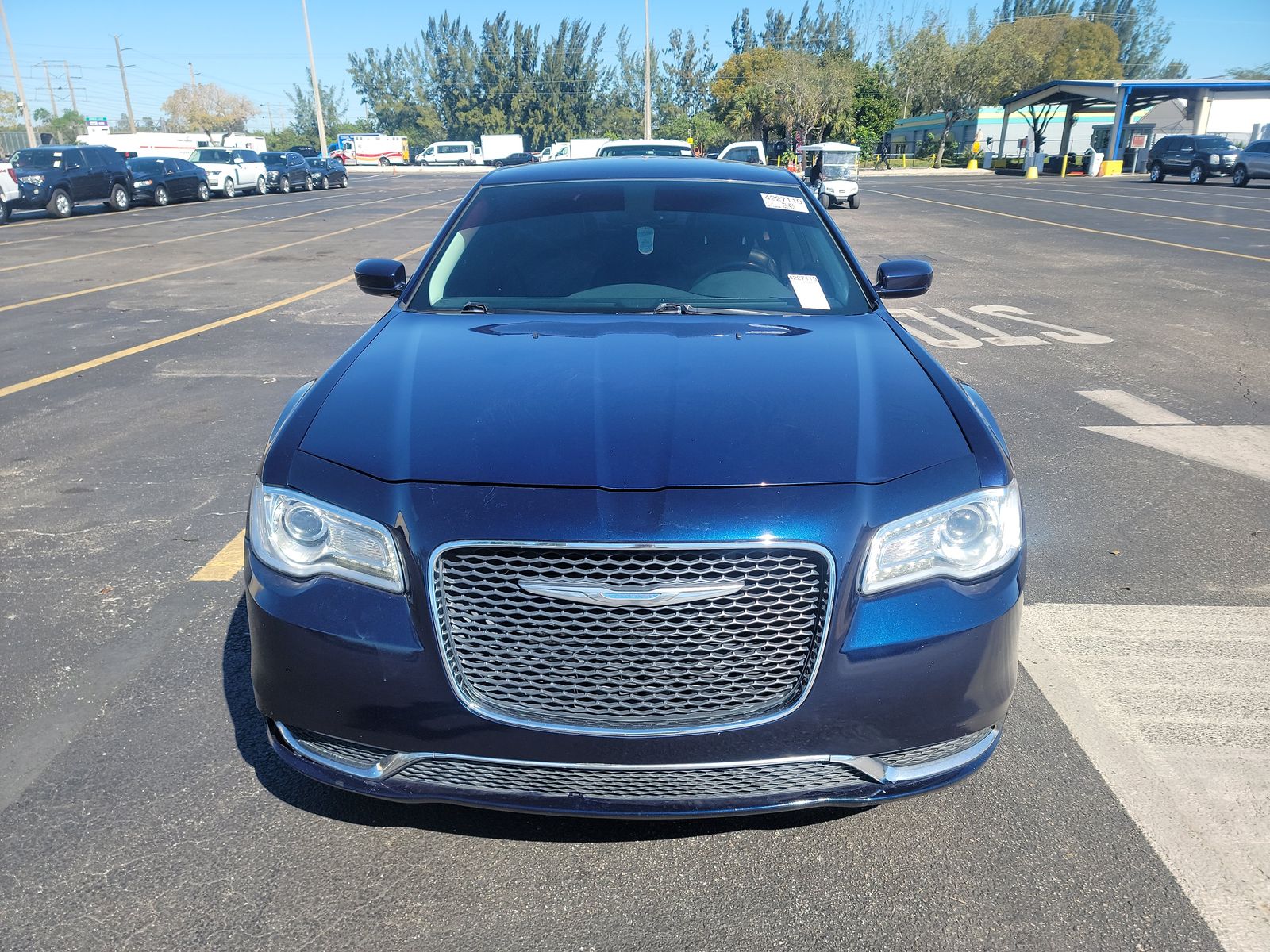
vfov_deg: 56.8
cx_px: 635
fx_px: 881
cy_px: 476
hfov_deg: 71.6
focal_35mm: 24
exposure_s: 1/508
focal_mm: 6.7
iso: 50
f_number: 1.8
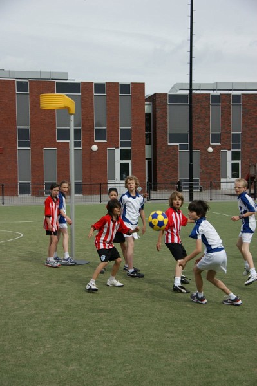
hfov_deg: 25.7
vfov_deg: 37.9
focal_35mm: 52
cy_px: 193
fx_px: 563
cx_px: 128
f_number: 6.3
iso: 100
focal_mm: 35
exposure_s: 1/500
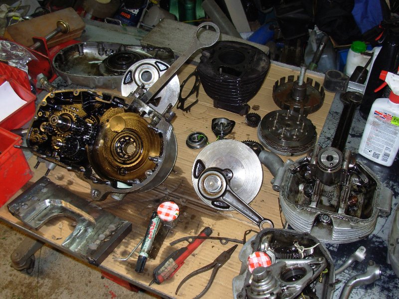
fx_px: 438
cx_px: 200
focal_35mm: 38
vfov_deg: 37.7
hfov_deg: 49.0
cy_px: 150
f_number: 2.9
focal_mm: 6.3
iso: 50
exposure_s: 1/32
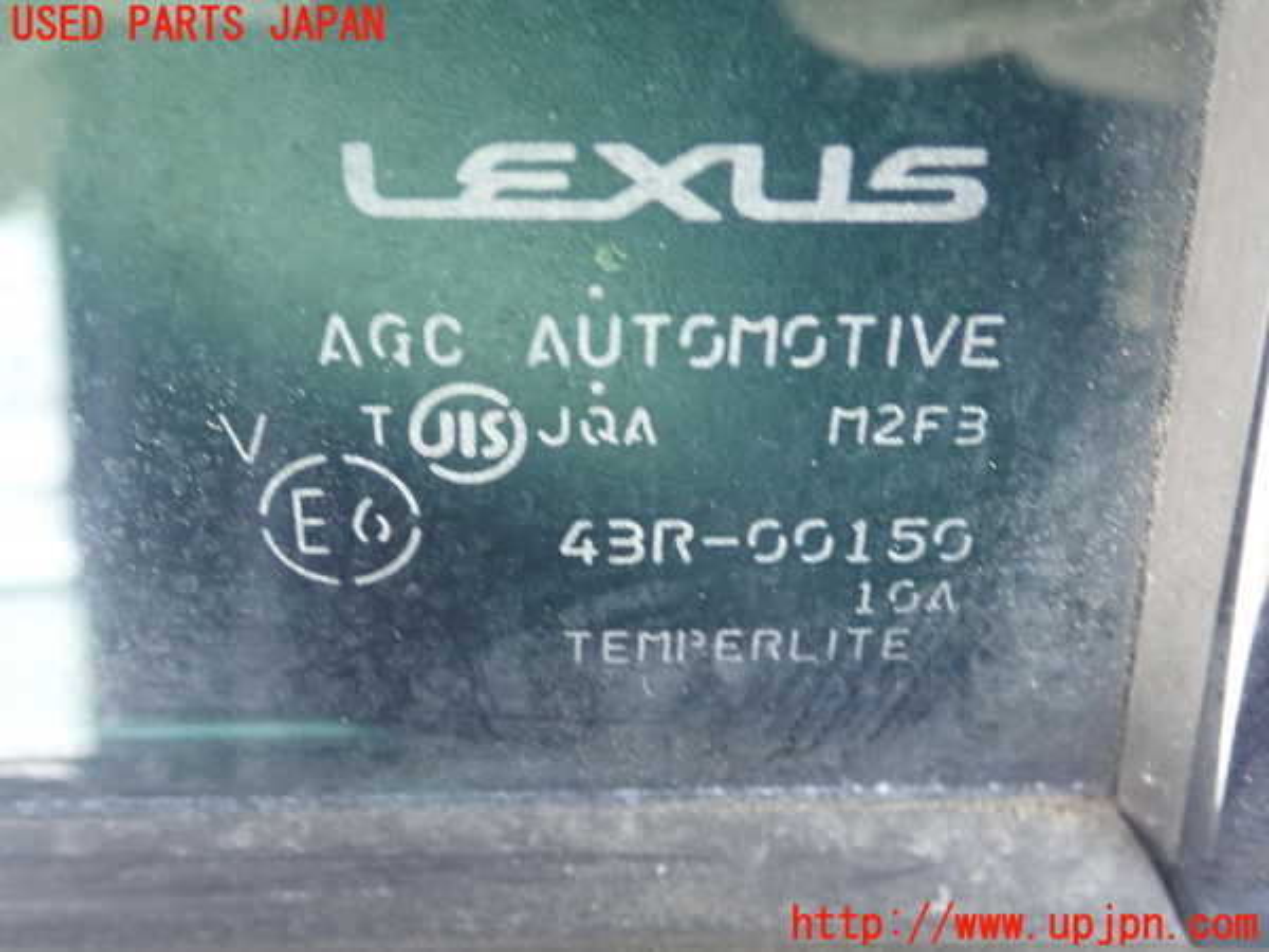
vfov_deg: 36.0
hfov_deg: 46.8
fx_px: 1466
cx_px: 634
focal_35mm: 40
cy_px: 476
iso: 800
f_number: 2.8
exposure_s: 1/30
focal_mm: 7.34
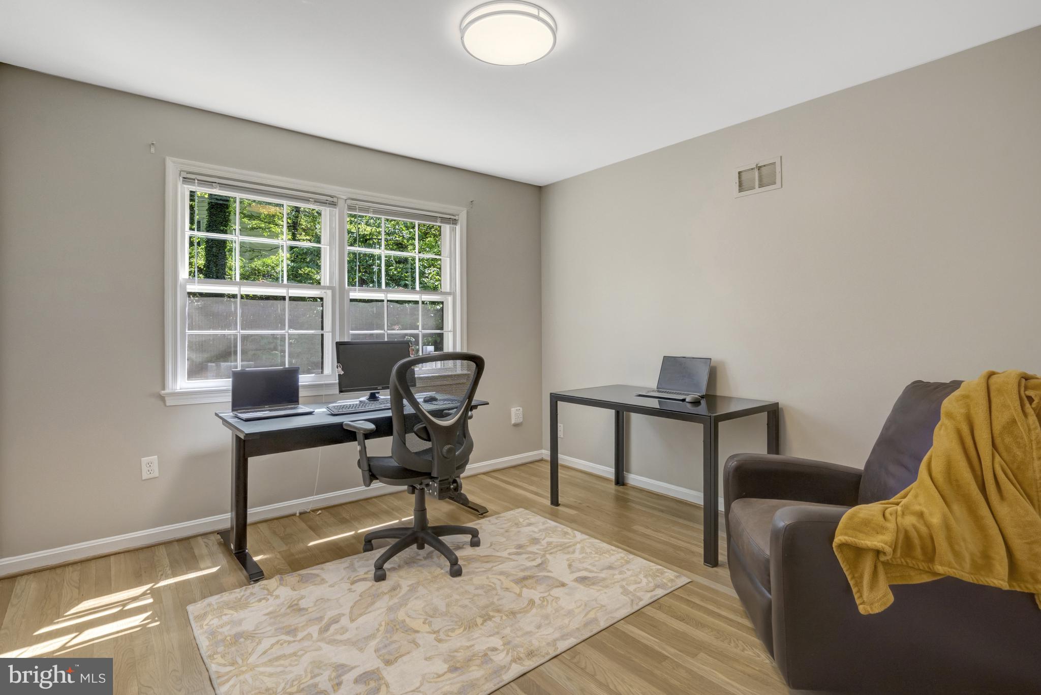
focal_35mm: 16
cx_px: 520
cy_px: 348
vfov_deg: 73.8
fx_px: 463
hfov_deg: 96.7
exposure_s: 1/100
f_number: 8
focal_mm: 16
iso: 1250
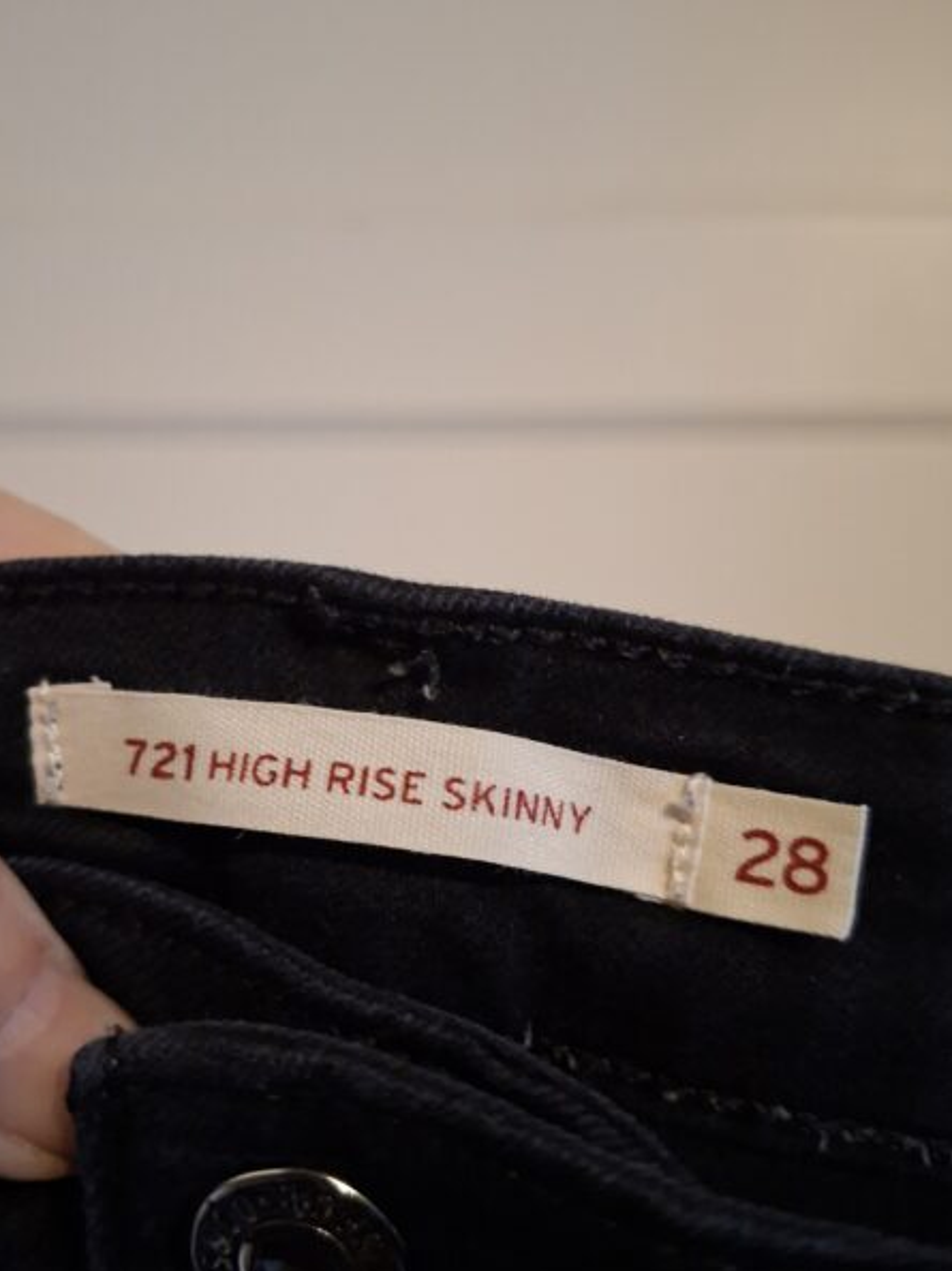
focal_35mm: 31
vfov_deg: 58.3
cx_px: 419
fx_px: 1138
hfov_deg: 45.3
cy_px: 668
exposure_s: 1/20
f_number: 1.8
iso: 800
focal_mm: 5.54
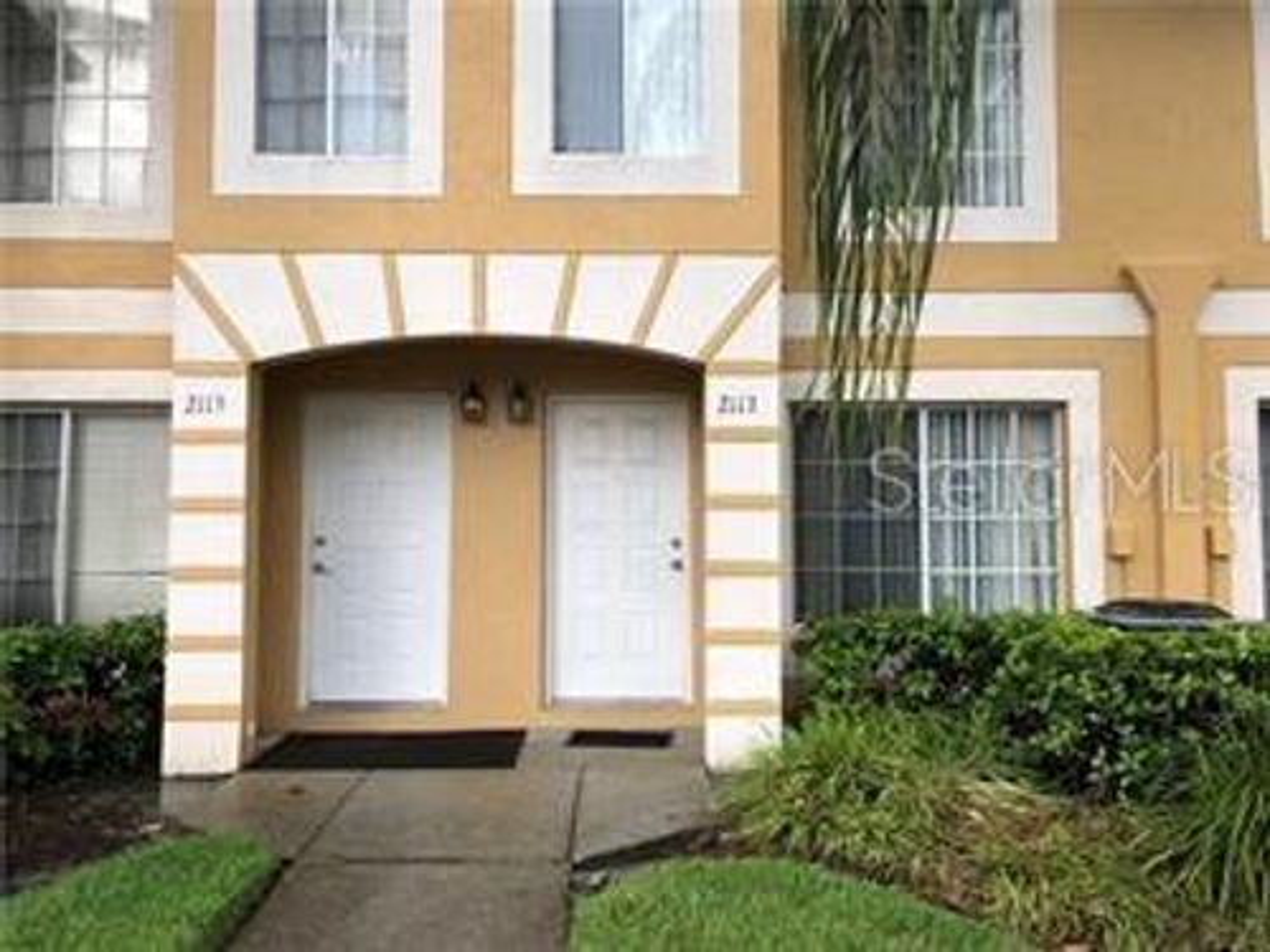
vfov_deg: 49.7
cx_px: 635
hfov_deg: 63.4
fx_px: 1027
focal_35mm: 28
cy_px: 476
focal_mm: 4
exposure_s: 1/235
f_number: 1.8
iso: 20
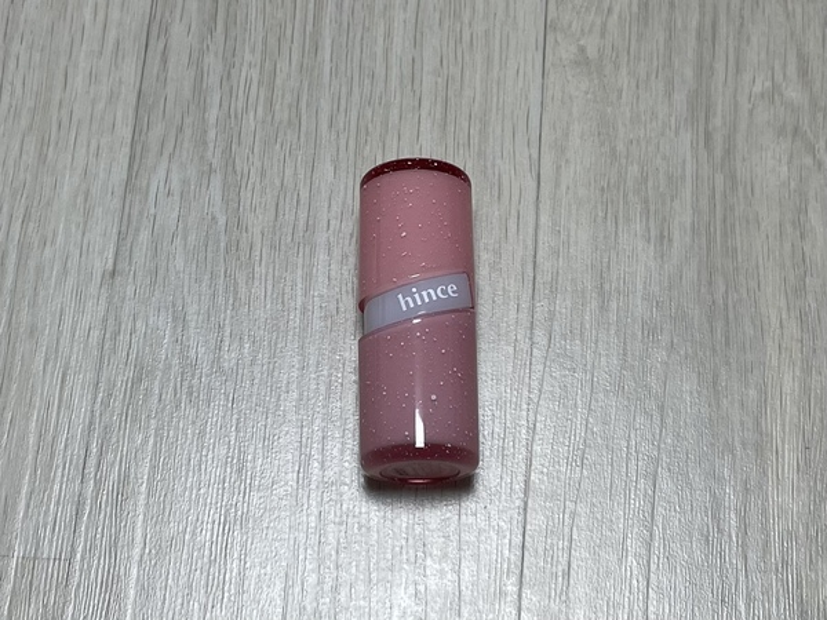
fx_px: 621
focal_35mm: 26
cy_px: 310
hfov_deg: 67.3
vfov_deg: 53.1
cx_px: 414
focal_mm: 4.2
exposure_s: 1/120
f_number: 1.6
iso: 80
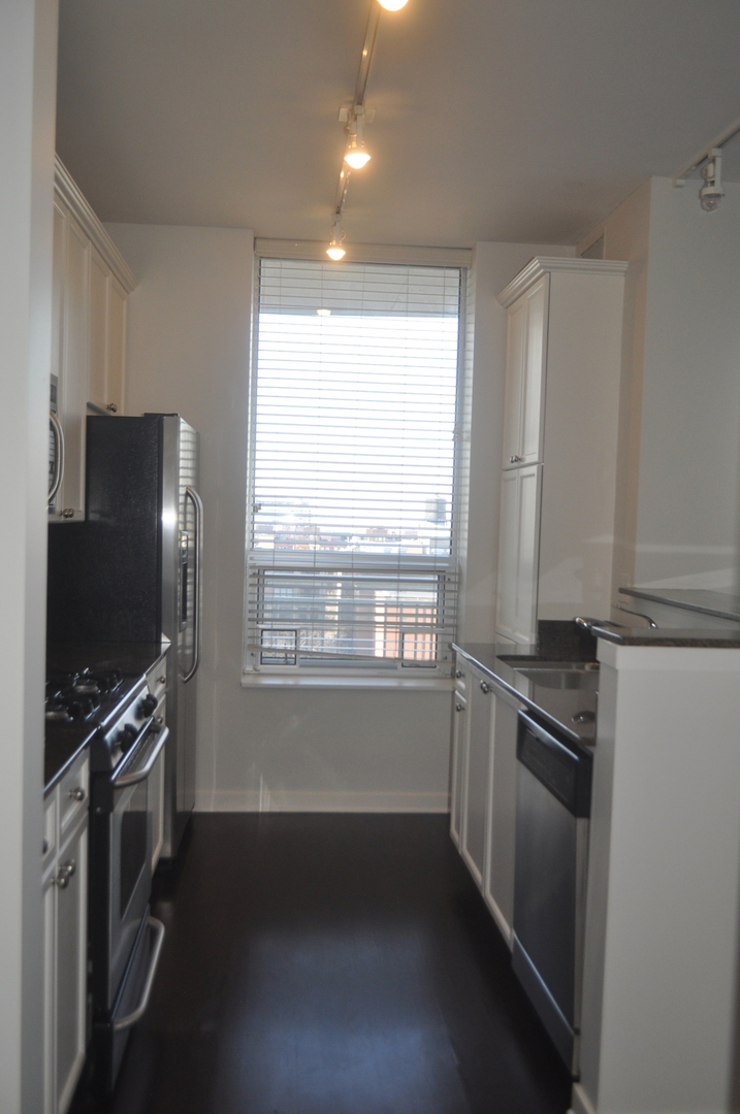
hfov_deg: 39.9
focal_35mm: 33
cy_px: 557
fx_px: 1020
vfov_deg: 57.3
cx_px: 370
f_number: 4
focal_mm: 22
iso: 400
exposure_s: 1/200
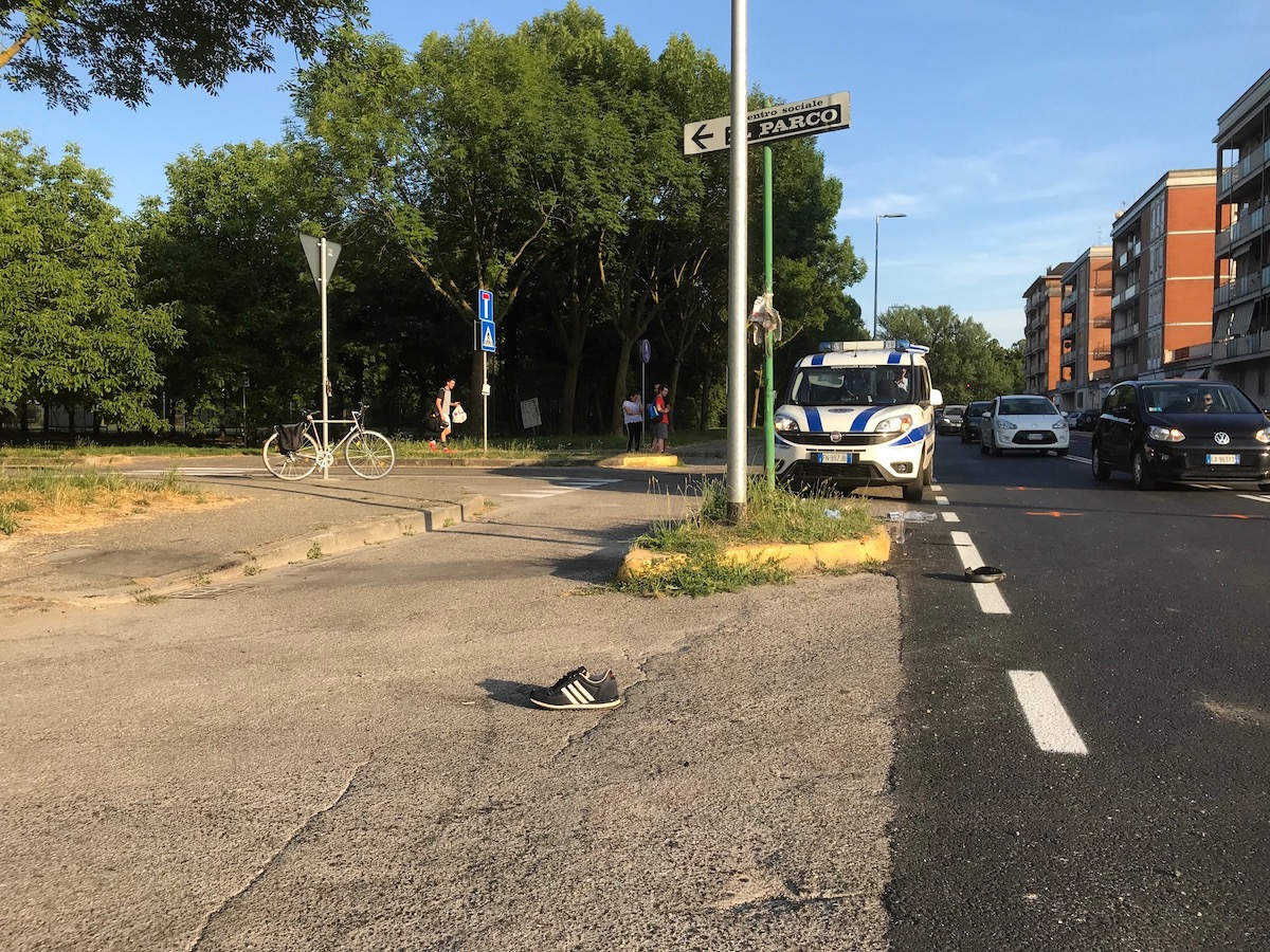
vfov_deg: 49.7
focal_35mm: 28
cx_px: 635
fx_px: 1027
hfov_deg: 63.4
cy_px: 476
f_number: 1.8
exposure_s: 1/1064
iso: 20
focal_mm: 3.99
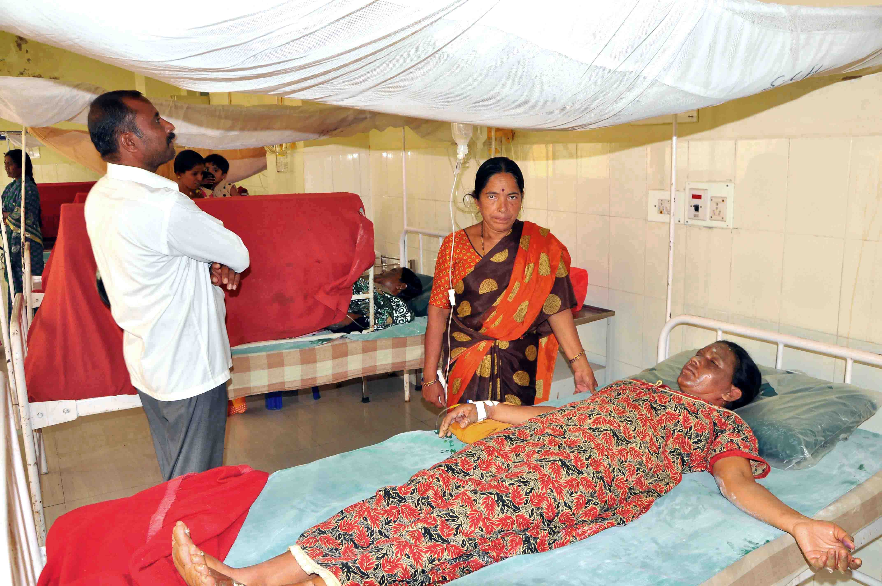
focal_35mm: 27
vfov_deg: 47.8
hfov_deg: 67.4
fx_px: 661
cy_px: 293
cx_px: 441
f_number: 7.1
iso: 800
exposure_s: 1/50
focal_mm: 18
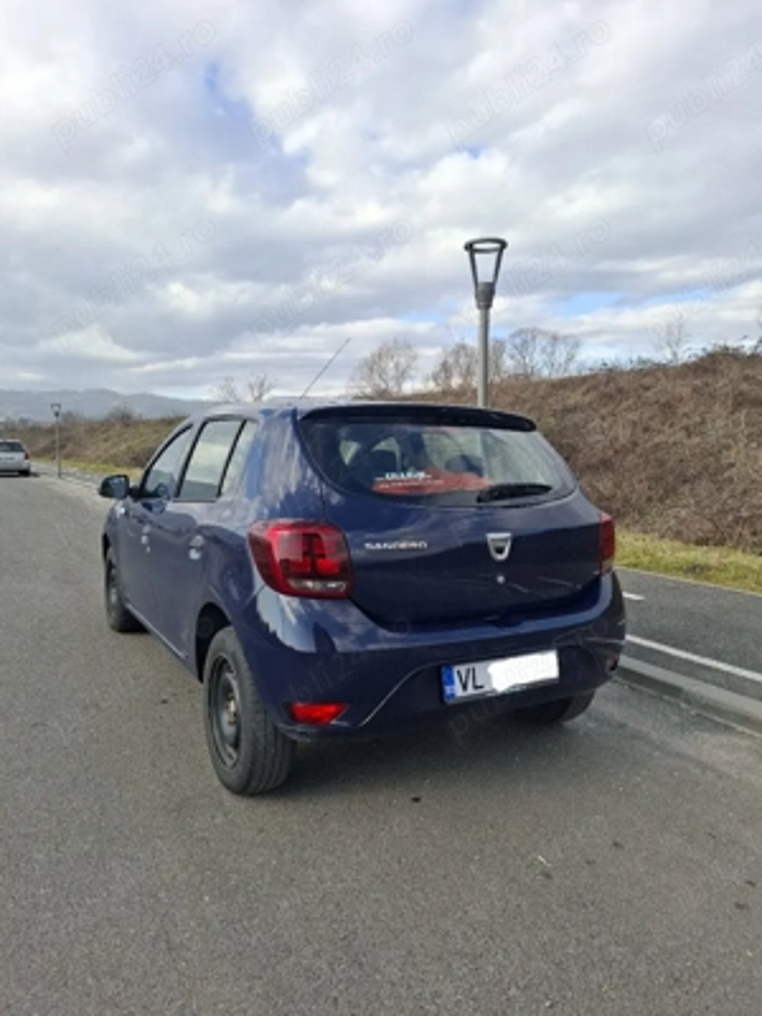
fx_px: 675
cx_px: 381
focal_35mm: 23
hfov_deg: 58.9
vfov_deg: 73.9
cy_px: 508
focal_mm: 5.54
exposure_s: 1/1000
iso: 50
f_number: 1.8
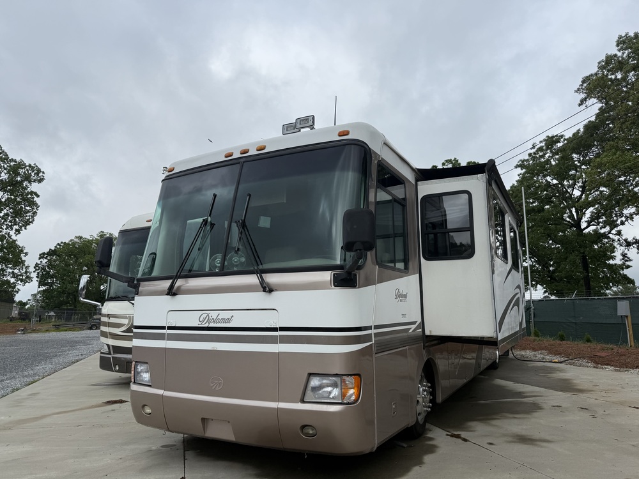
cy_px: 240
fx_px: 443
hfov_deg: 71.6
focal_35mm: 24
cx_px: 320
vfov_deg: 56.8
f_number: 1.78
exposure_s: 1/5714
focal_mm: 6.76
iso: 80
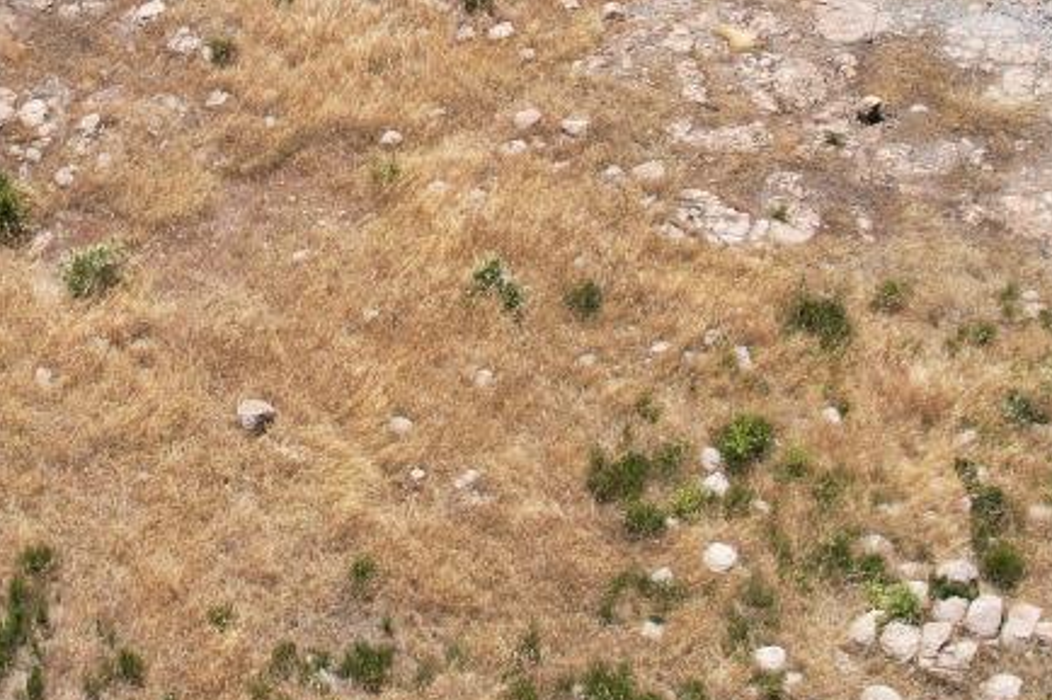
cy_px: -264
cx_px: 259
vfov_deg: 16.7
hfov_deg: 26.3
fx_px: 2220
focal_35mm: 76
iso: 110
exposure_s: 1/1250
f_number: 2.8
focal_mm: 8.38
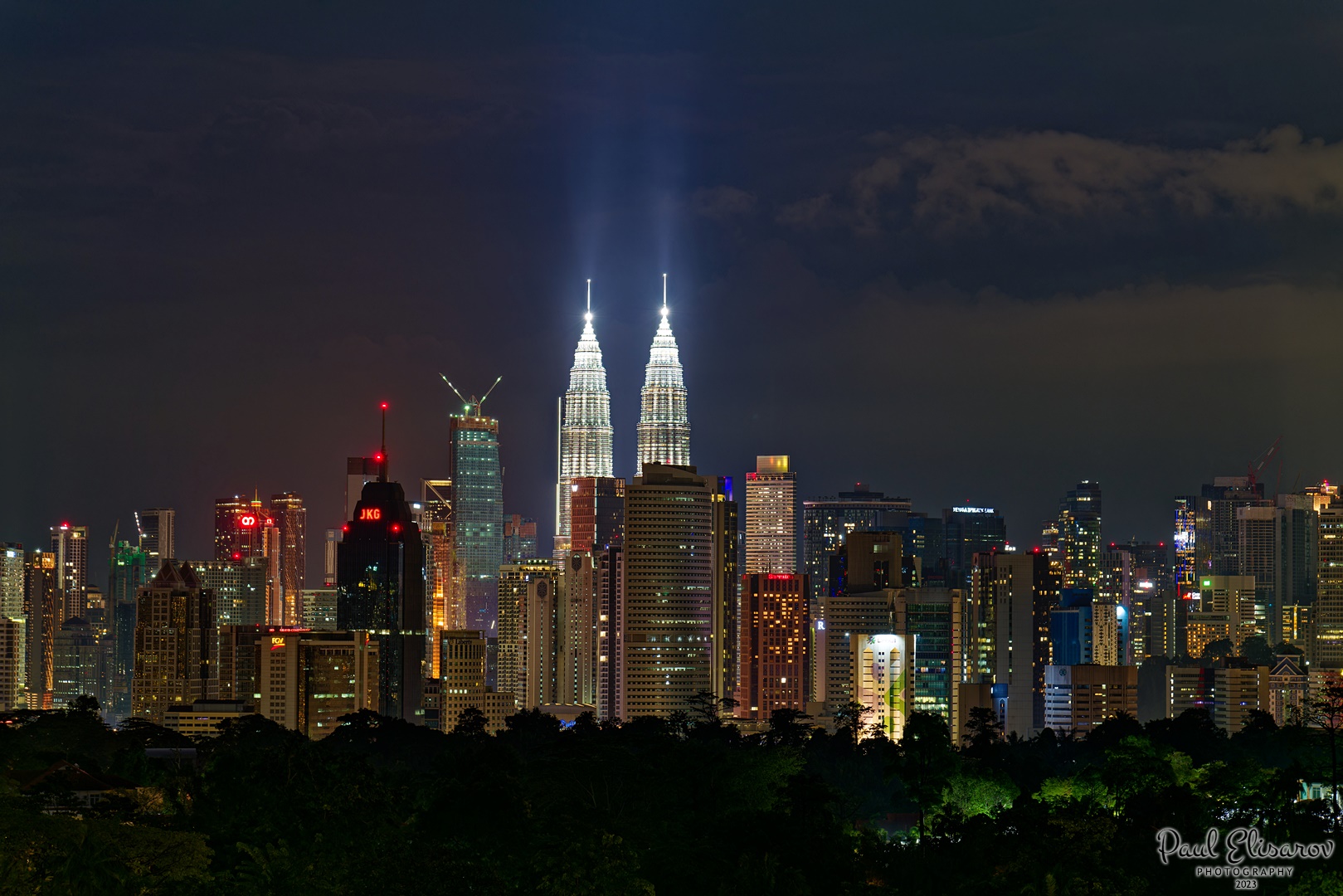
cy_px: 448
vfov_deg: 13.0
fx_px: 3918
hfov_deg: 19.5
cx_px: 672
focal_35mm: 105
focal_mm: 105
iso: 100
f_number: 5.6
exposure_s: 6
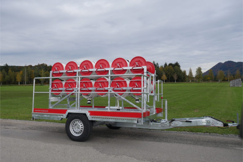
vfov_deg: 44.9
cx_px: 122
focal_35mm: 29
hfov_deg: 63.7
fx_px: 196
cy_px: 81
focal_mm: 14
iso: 200
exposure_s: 1/400
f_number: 6.3
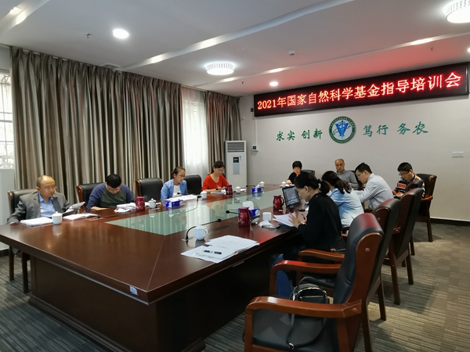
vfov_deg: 63.4
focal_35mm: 21
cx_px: 235
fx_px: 285
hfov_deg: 79.0
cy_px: 176
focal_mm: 2.23
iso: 200
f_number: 2.2
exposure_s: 1/36
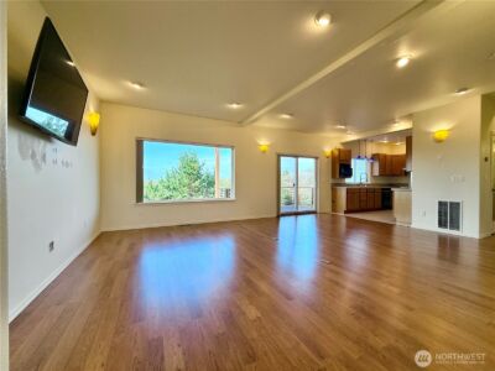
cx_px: 248
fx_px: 200
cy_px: 186
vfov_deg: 85.7
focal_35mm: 14
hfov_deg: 102.1
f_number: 2.2
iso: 64
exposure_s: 1/178
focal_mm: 2.22
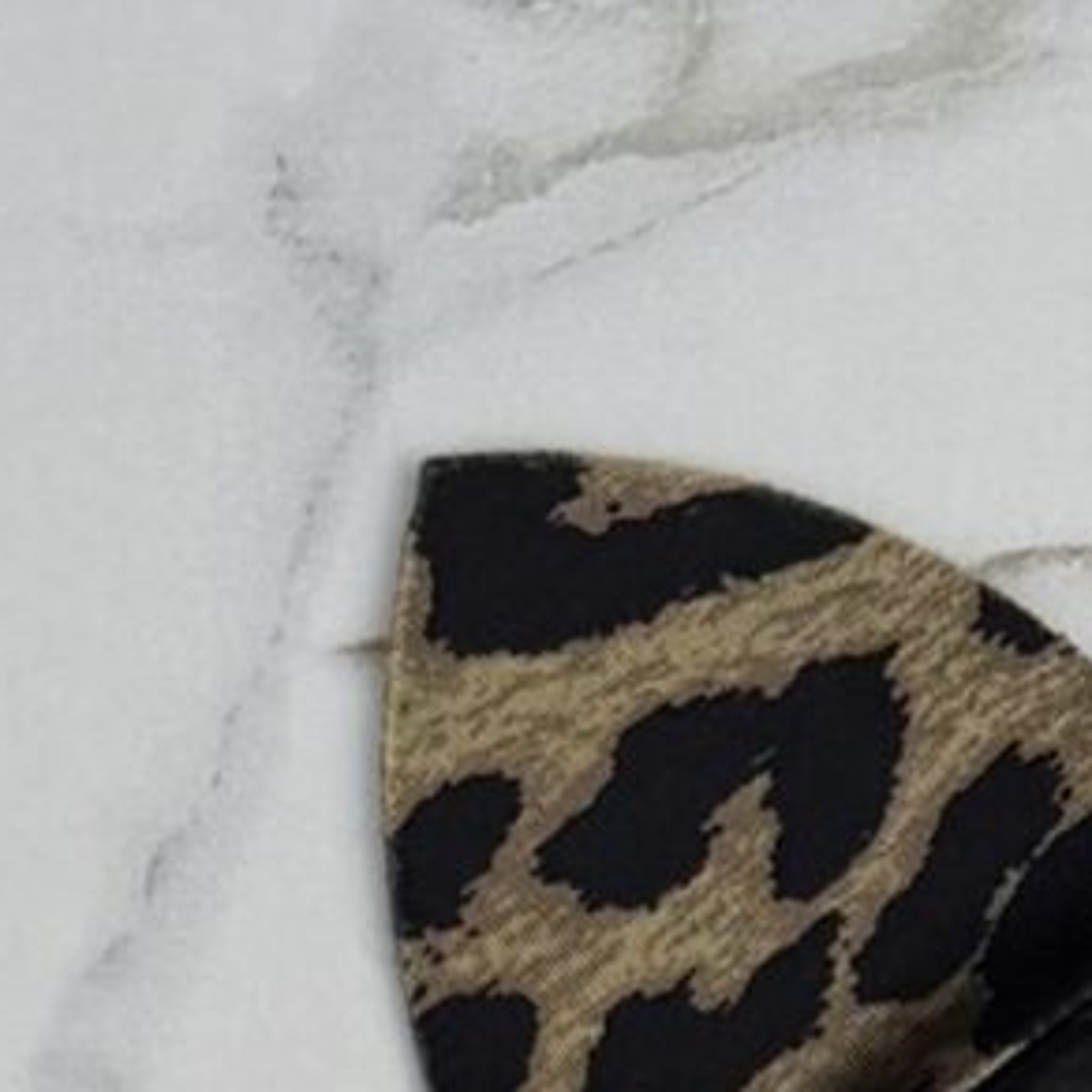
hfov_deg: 9.1
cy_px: 4331
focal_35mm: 186
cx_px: 1713
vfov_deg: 7.1
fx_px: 6638
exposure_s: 1/1075
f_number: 1.78
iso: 80
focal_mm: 6.76
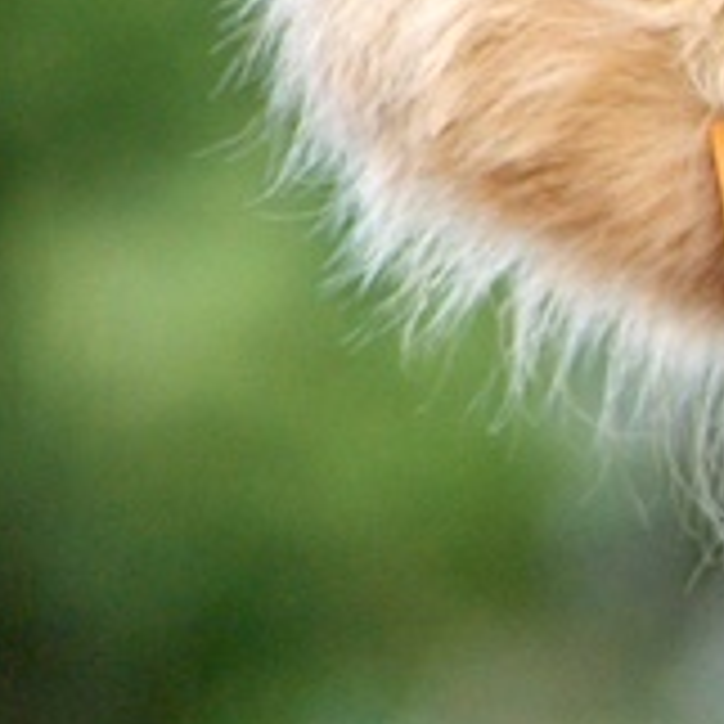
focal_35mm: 1708
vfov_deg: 1.0
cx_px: 2145
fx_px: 40416
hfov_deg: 1.0
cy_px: 535
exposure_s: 1/160
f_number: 5.6
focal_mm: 180
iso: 400
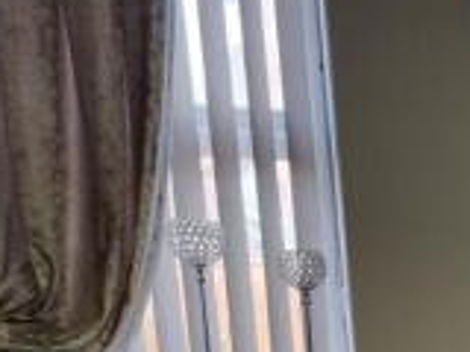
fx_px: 1290
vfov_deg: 14.1
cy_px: 600
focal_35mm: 95
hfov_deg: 17.1
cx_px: 842
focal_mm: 5.4
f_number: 1.8
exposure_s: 1/50
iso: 160
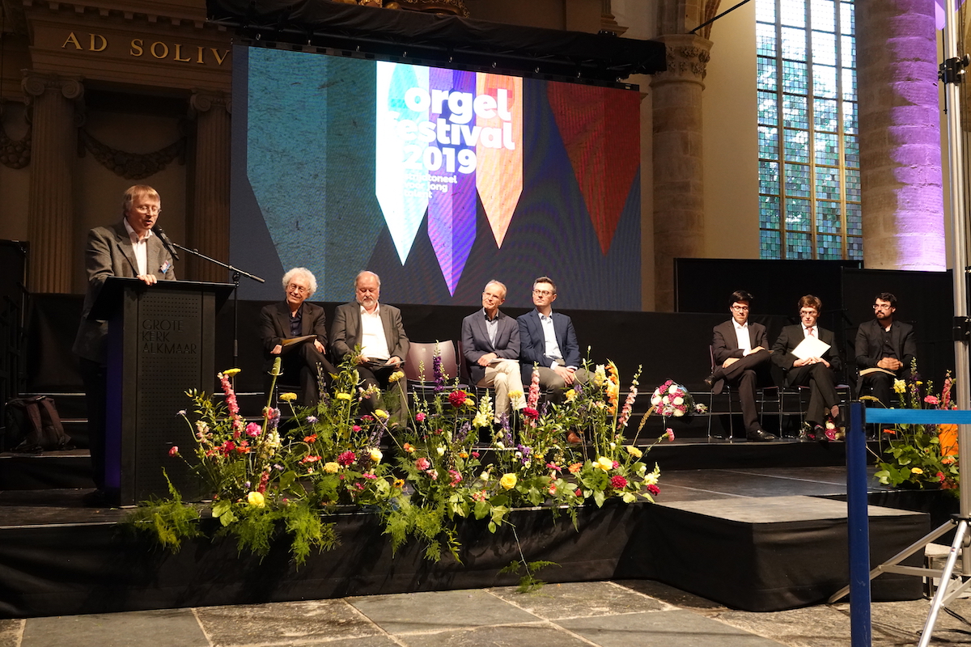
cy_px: 324
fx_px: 998
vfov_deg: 35.9
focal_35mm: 37
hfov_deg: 51.9
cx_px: 486
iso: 1600
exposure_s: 1/40
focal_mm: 13.7
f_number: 3.2
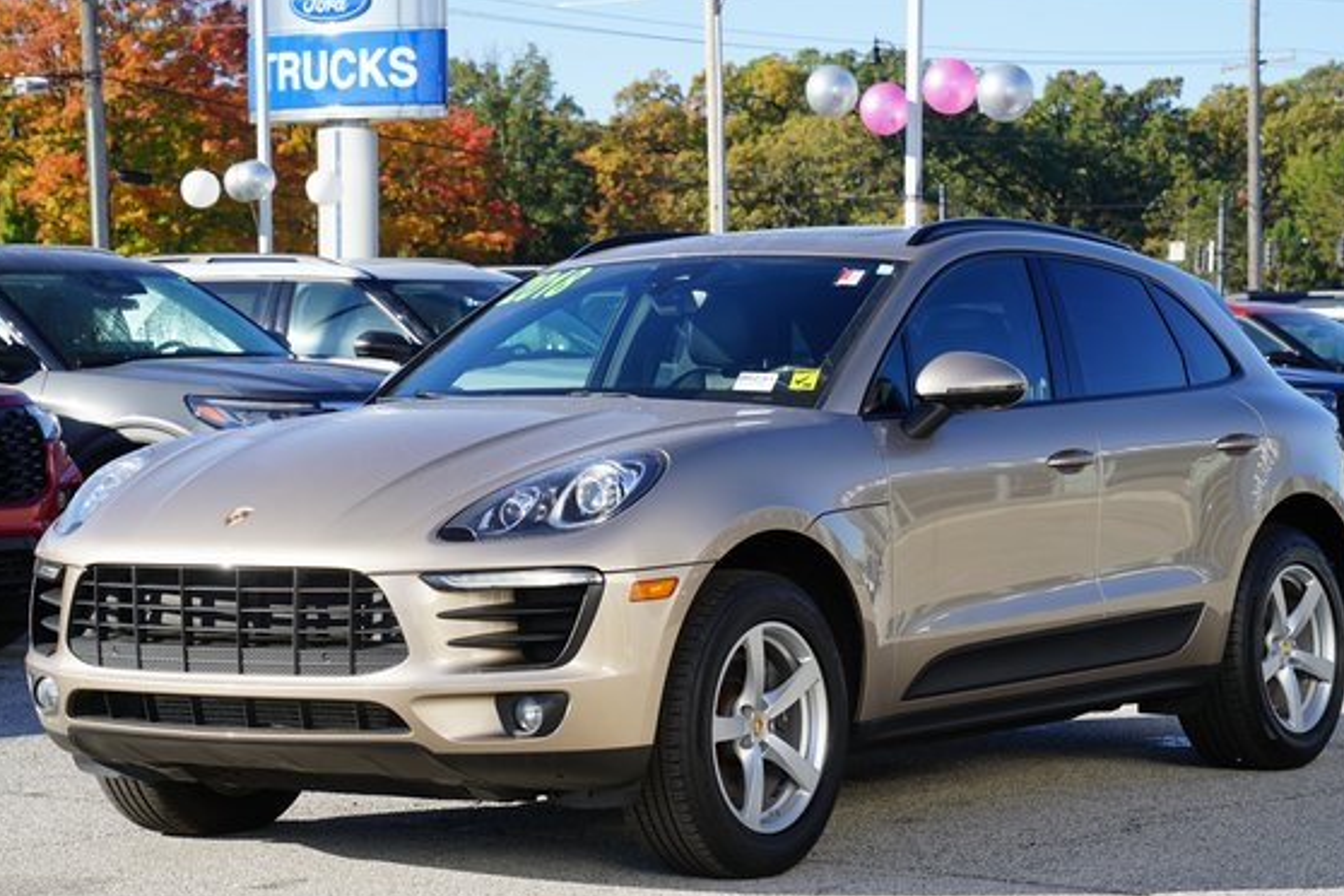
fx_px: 3472
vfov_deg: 14.7
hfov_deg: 21.9
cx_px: 679
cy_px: 502
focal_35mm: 93
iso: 100
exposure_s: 1/125
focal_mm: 81
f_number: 9
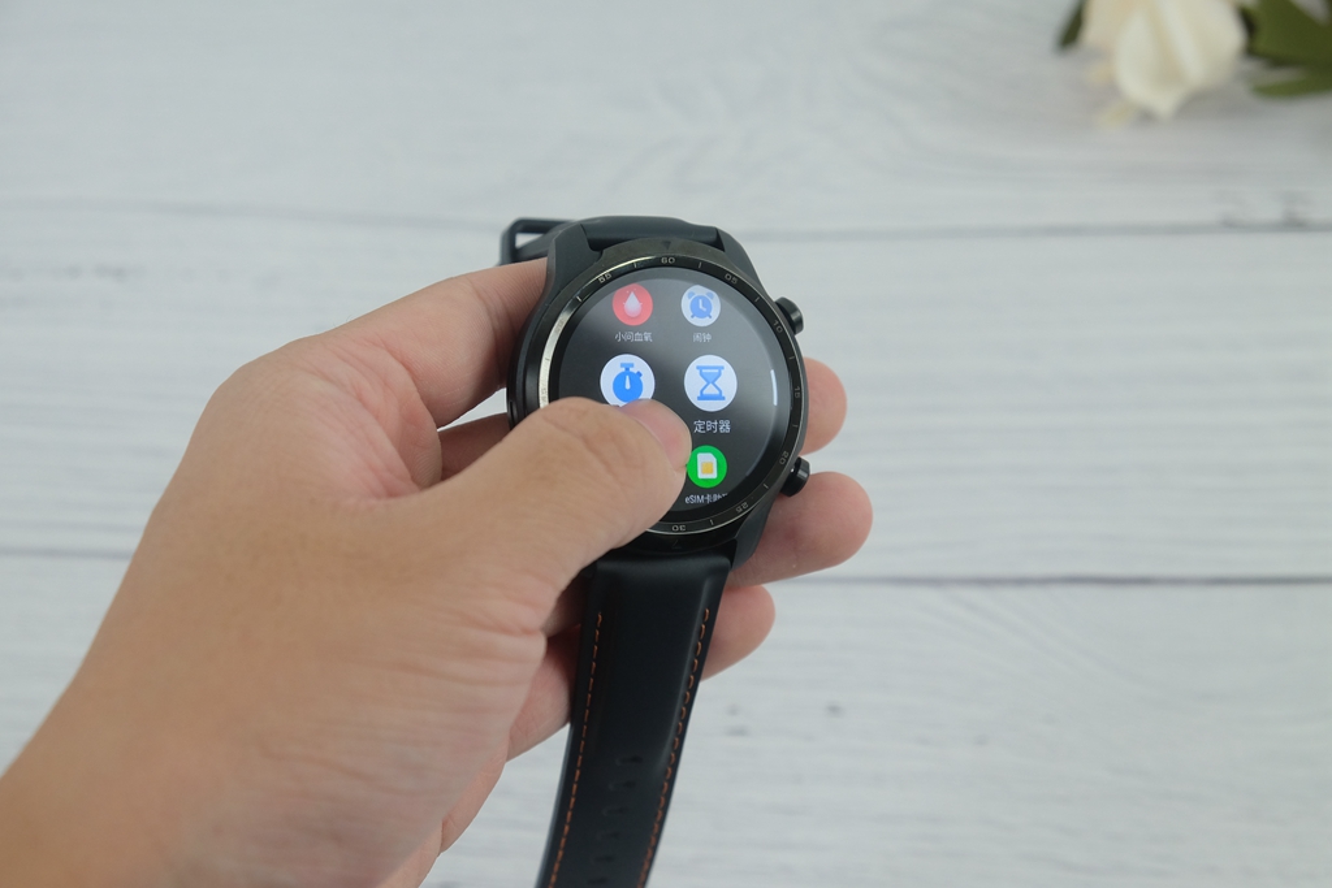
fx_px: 1887
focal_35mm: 51
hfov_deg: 38.9
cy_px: 444
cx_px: 666
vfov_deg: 26.5
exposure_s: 1/75
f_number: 5.6
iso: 800
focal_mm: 34.3
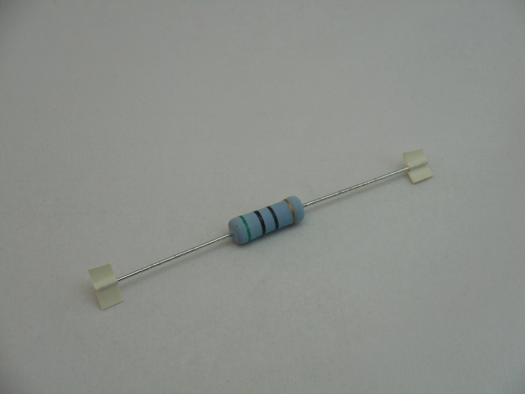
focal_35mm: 89
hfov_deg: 22.0
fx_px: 1350
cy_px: 197
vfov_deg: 16.6
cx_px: 262
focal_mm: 15.9
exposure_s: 1/60
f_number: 5.6
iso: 100
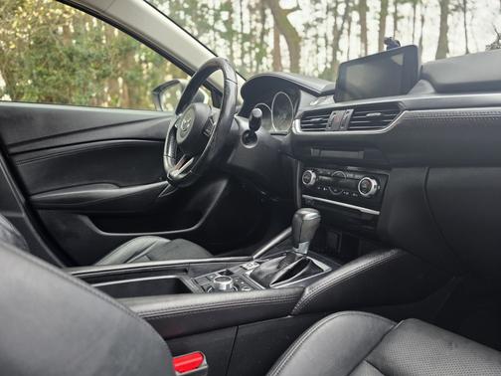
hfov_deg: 73.9
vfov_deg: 58.9
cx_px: 250
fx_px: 333
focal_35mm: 23
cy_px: 188
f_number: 1.7
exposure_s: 1/180
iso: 200
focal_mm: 6.3
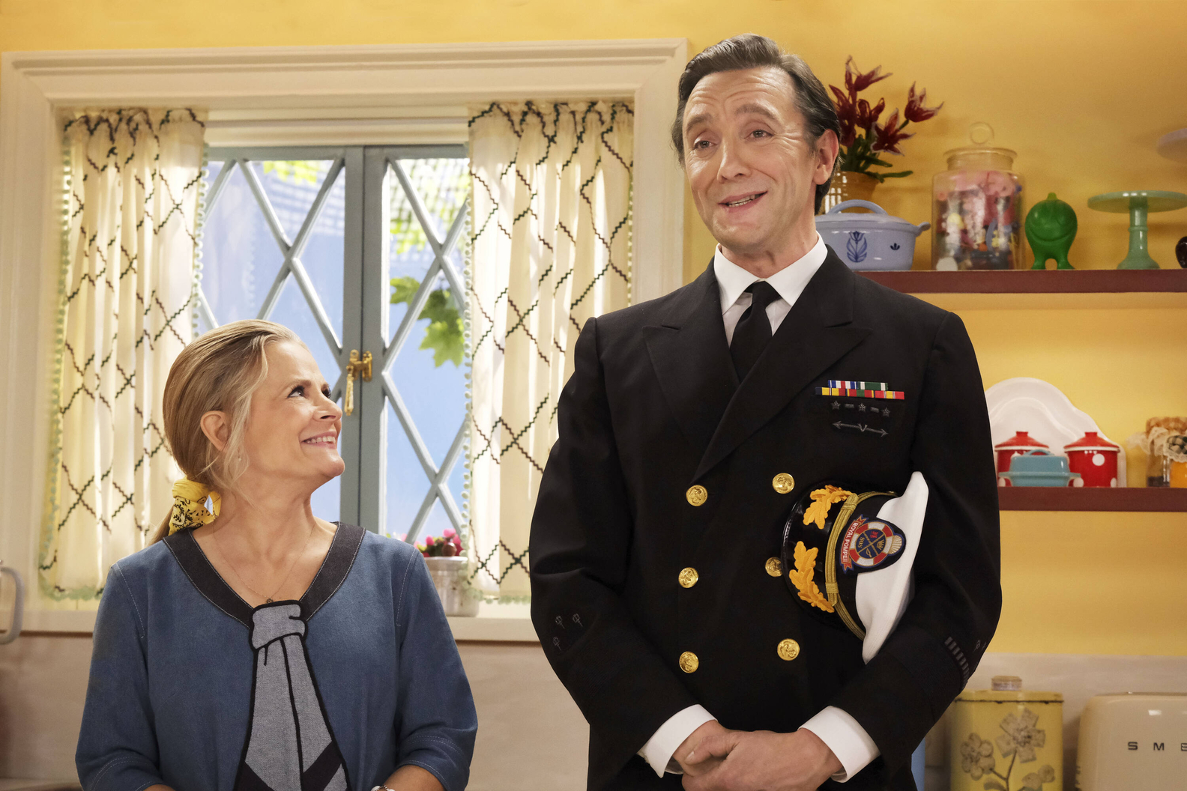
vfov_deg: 18.2
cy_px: 396
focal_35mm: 75
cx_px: 594
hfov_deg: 27.0
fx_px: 2473
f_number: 5
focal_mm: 50
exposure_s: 1/250
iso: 4000
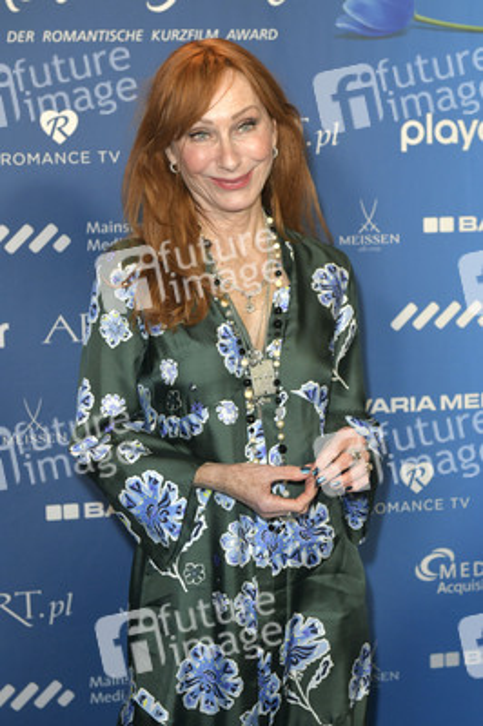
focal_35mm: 58
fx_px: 1169
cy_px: 363
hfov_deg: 23.3
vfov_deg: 34.5
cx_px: 242
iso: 2000
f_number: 6.3
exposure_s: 1/200
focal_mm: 58
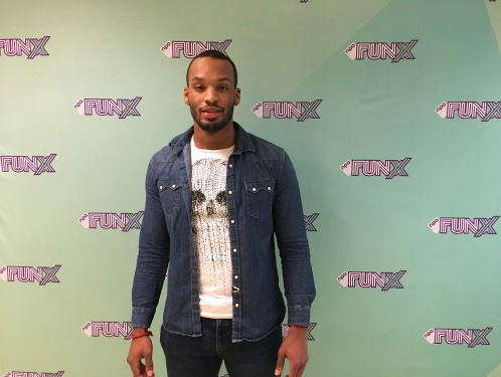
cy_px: 188
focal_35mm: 29
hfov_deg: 61.6
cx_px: 250
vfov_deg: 48.3
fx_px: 420
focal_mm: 4.15
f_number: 2.2
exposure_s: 1/25
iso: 200
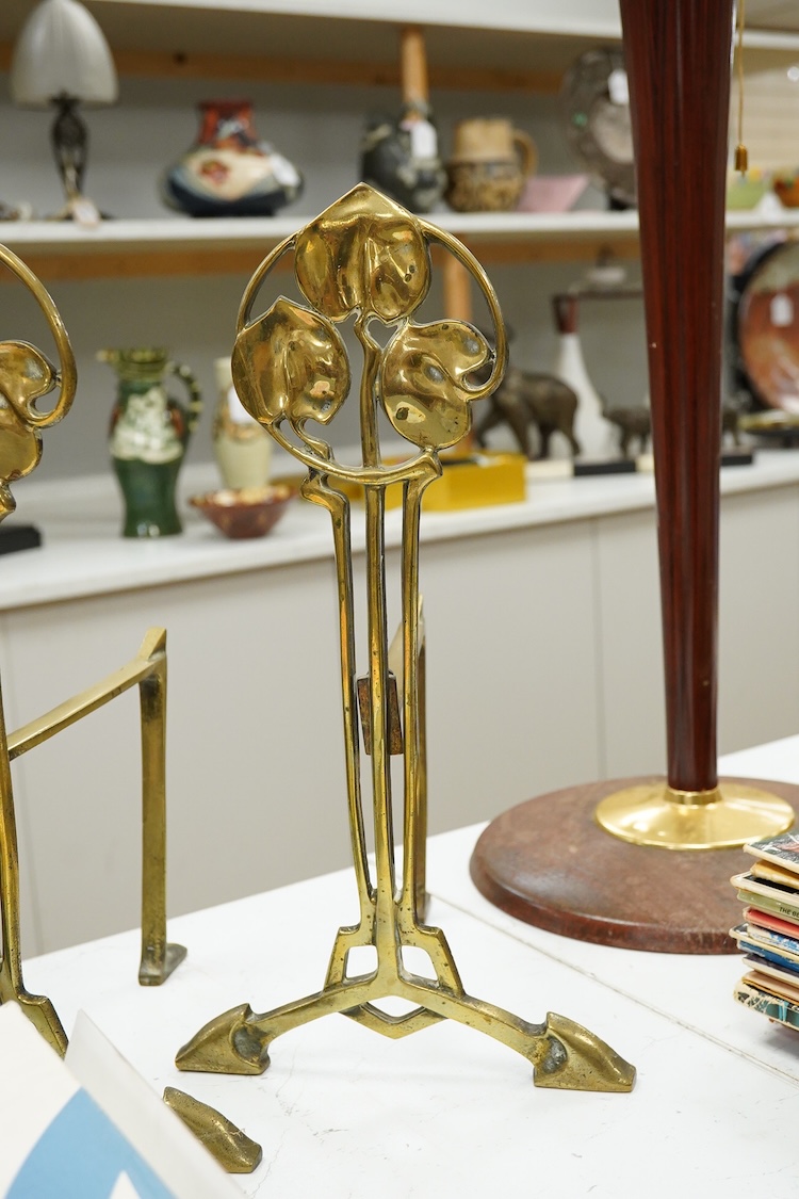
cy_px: 600
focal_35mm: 45
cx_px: 400
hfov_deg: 29.9
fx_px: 1498
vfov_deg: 43.6
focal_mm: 30
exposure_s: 1/200
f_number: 9
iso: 2500
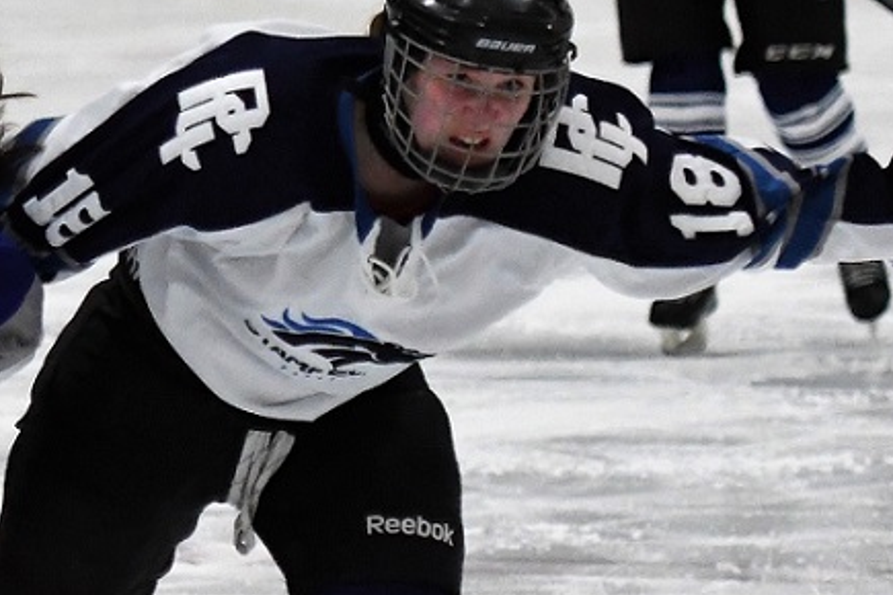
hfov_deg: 5.1
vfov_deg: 3.4
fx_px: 10021
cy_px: 746
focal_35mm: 404
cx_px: -57
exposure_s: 1/1000
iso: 3600
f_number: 2.8
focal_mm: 98
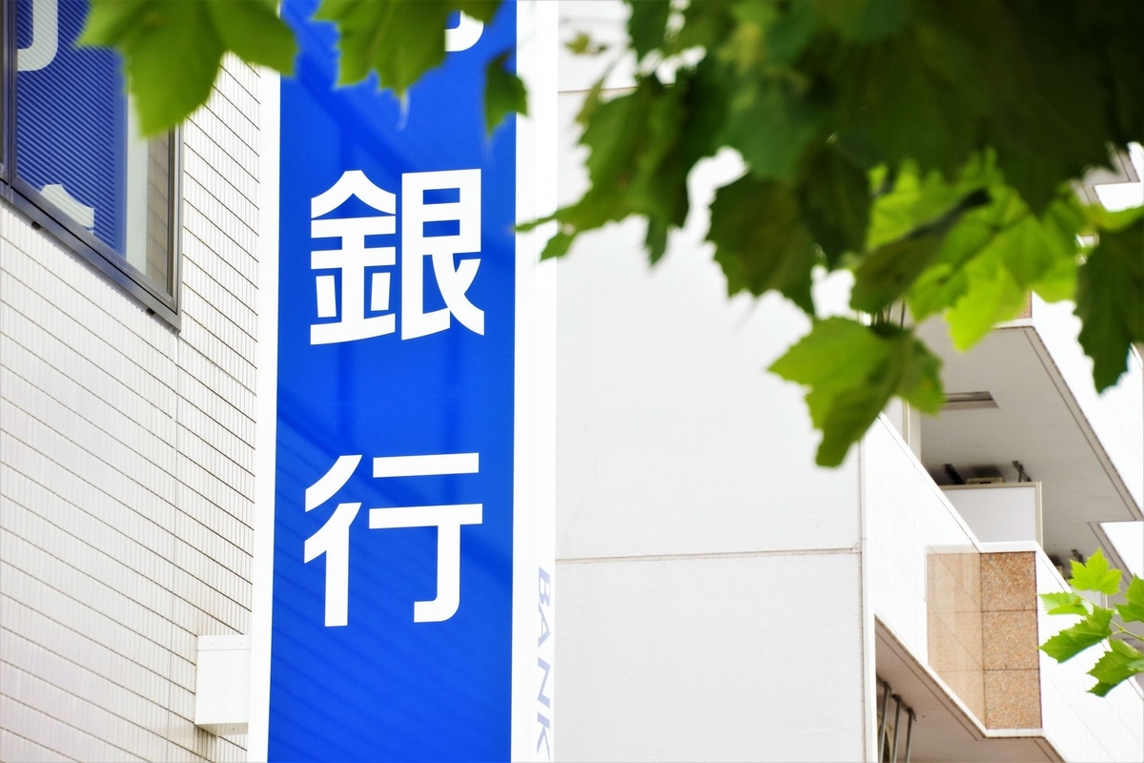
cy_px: 382
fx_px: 4989
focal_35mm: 157
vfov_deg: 8.7
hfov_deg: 13.1
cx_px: 572
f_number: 6.3
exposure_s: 1/25
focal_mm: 105
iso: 200
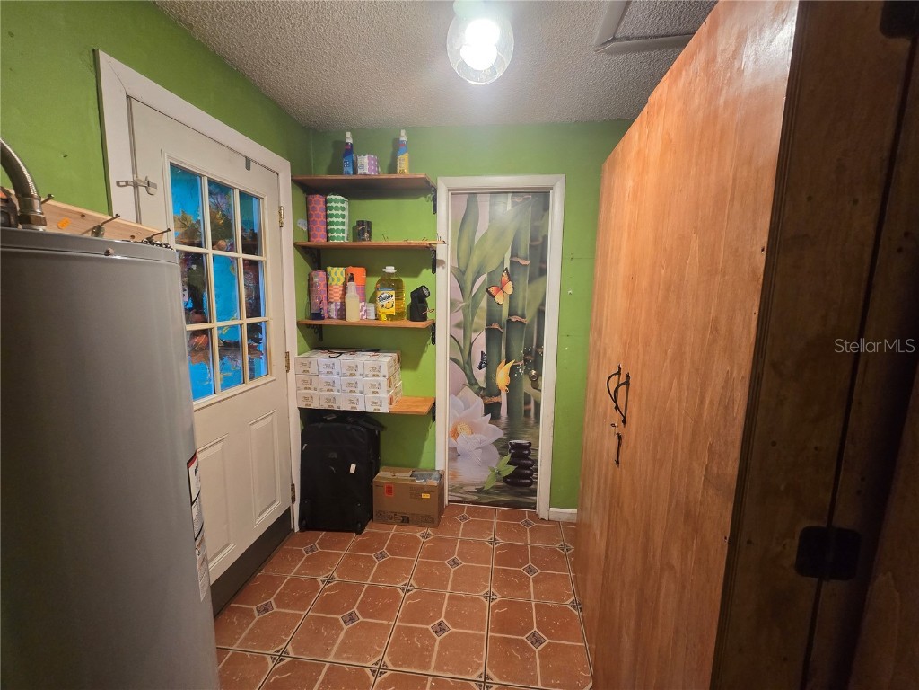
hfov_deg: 106.2
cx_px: 460
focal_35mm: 13
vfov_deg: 89.9
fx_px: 345
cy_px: 345
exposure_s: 1/60
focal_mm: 2.2
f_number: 2.2
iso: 200
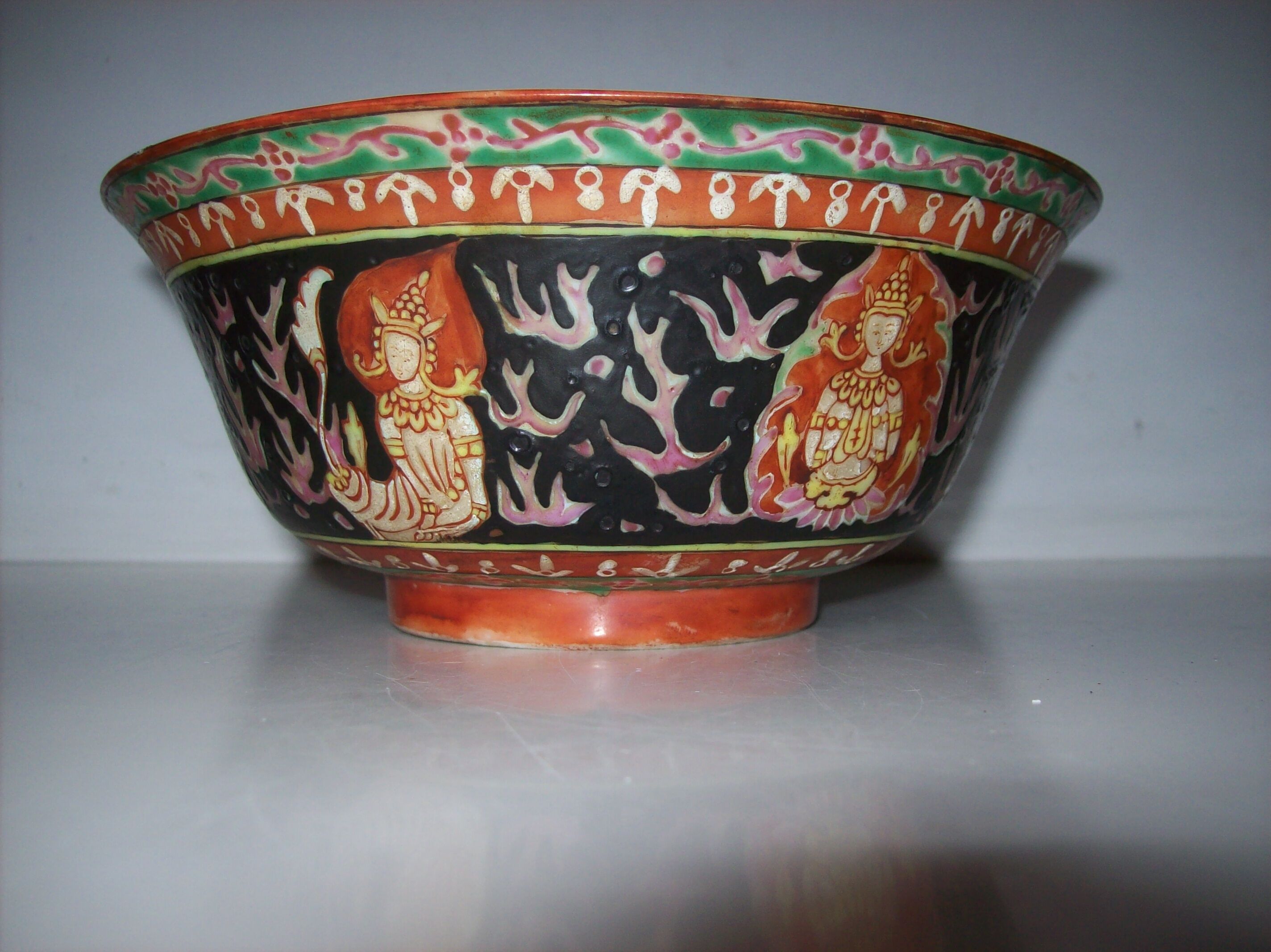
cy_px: 476
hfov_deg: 51.4
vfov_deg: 39.6
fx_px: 1321
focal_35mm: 36
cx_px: 636
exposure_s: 1/64
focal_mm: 6
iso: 80
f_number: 2.7
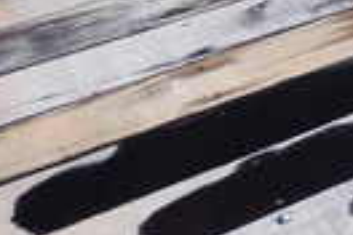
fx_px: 1137
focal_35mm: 116
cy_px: -665
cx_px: 631
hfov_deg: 15.3
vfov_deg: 8.0
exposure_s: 1/80
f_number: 7.1
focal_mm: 10
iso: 200
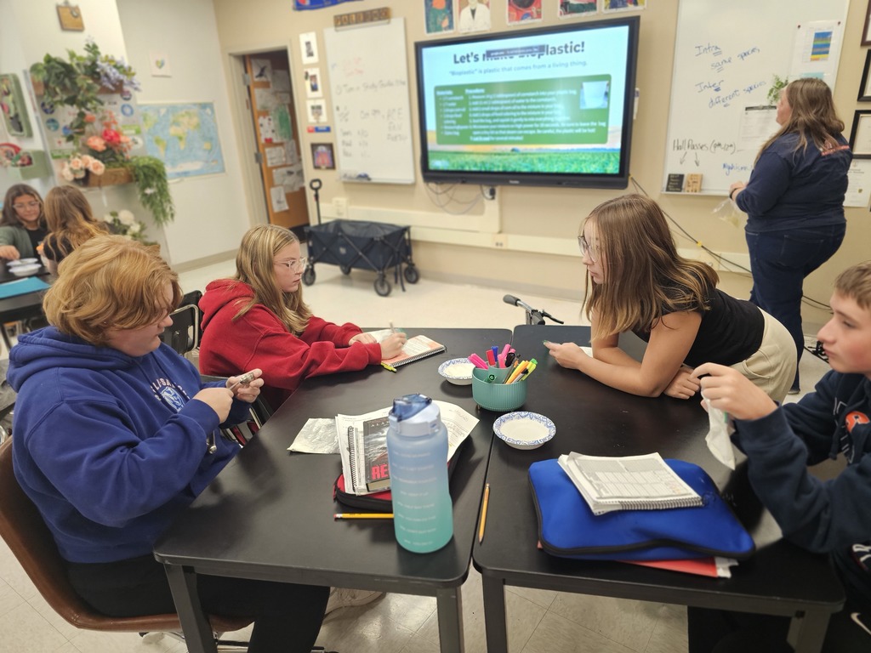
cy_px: 326
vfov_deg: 58.9
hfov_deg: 73.9
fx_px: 579
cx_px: 436
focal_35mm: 23
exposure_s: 1/120
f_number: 1.7
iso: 400
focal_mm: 6.3
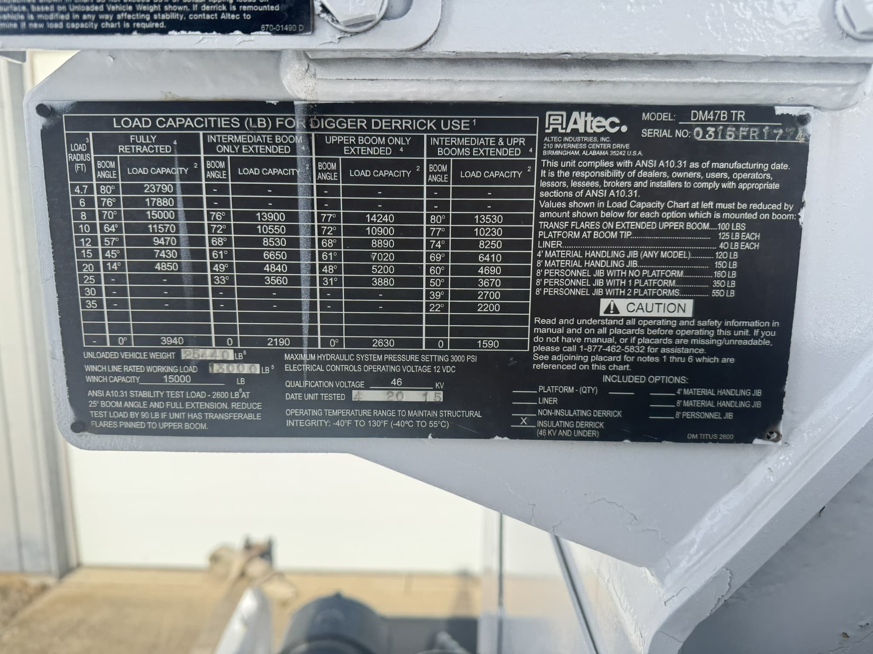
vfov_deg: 56.8
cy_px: 327
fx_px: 605
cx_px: 436
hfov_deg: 71.6
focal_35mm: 24
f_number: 1.78
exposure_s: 1/2506
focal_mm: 6.76
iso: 80
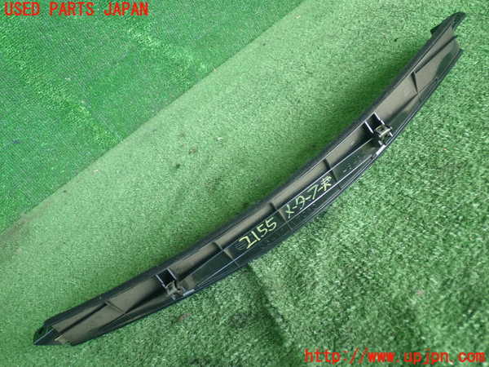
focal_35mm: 35
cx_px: 244
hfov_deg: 52.6
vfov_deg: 40.7
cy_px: 184
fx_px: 494
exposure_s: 1/50
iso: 200
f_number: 2.6
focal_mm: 6.42
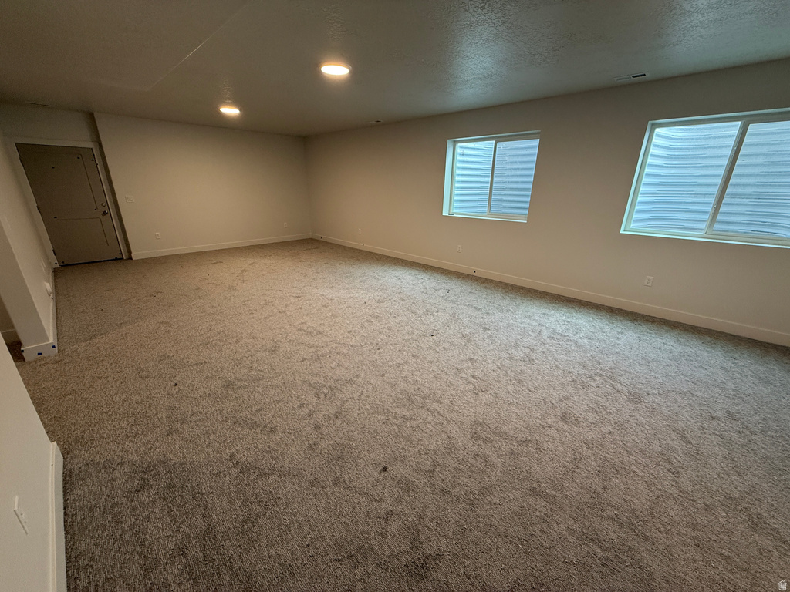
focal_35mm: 14
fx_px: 320
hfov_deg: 102.1
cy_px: 296
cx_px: 395
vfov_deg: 85.7
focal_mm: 2.22
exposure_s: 1/120
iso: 200
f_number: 2.2
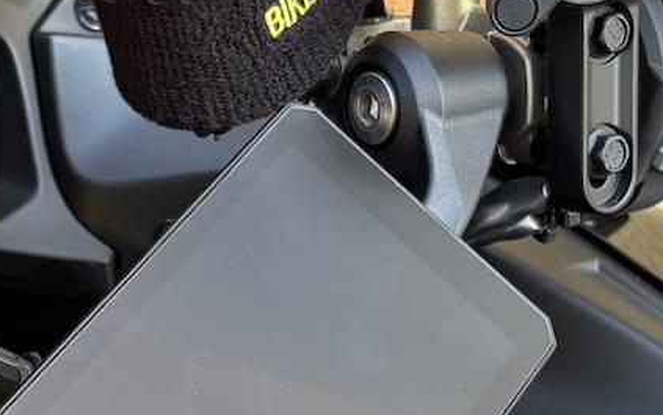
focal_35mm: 125
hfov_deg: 16.5
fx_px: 2260
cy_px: 482
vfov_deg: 10.3
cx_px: 78
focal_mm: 5.96
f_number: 1.6
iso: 80
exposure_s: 1/121
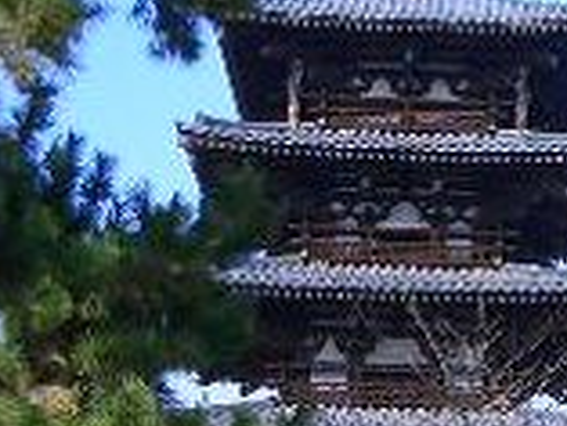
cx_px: 816
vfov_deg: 10.2
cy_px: 294
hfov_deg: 13.0
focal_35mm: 145
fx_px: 2377
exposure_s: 1/320
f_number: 4.3
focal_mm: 5.8
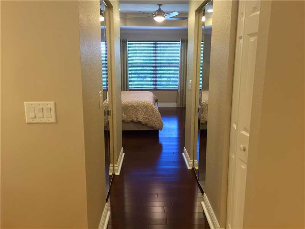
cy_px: 114
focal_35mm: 29
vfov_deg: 48.2
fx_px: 256
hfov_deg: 61.7
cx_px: 152
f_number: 2.2
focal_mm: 4.15
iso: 100
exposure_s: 1/30
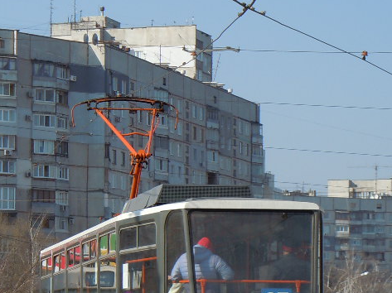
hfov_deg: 8.9
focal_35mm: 221
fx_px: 2501
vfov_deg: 6.7
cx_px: 89
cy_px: 209
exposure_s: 1/640
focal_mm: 18.3
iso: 100
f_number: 4.5
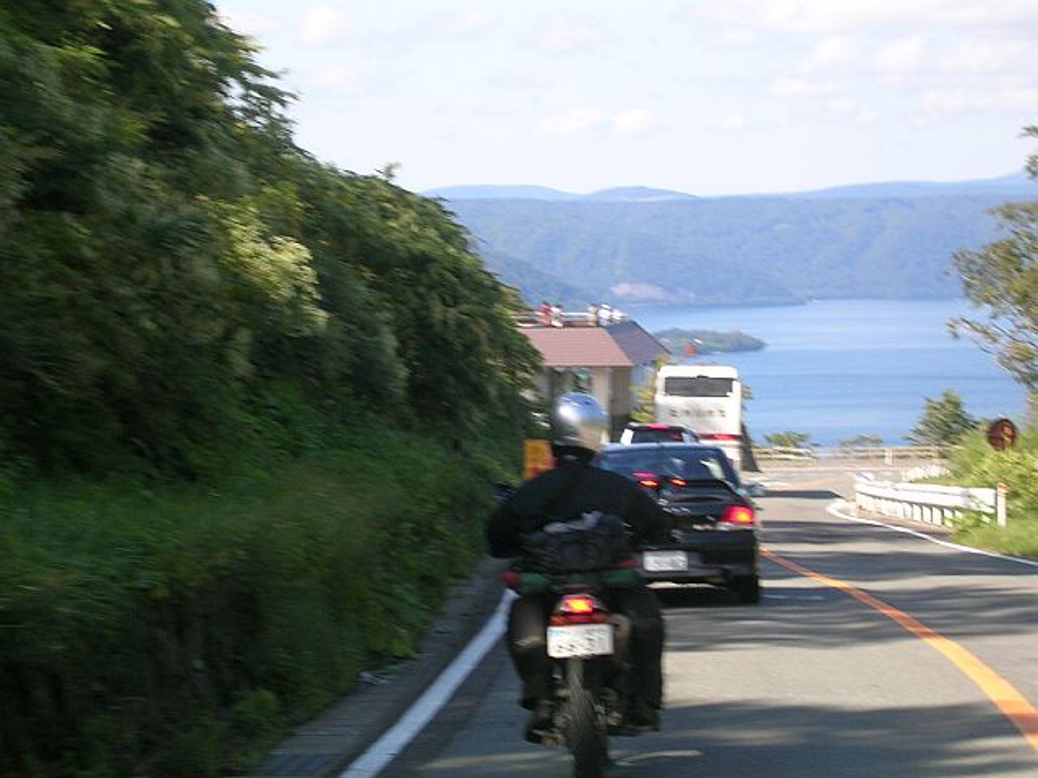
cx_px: 519
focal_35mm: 105
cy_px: 389
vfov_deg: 14.1
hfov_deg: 18.7
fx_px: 3149
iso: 50
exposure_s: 1/166
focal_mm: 16.2
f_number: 4.9
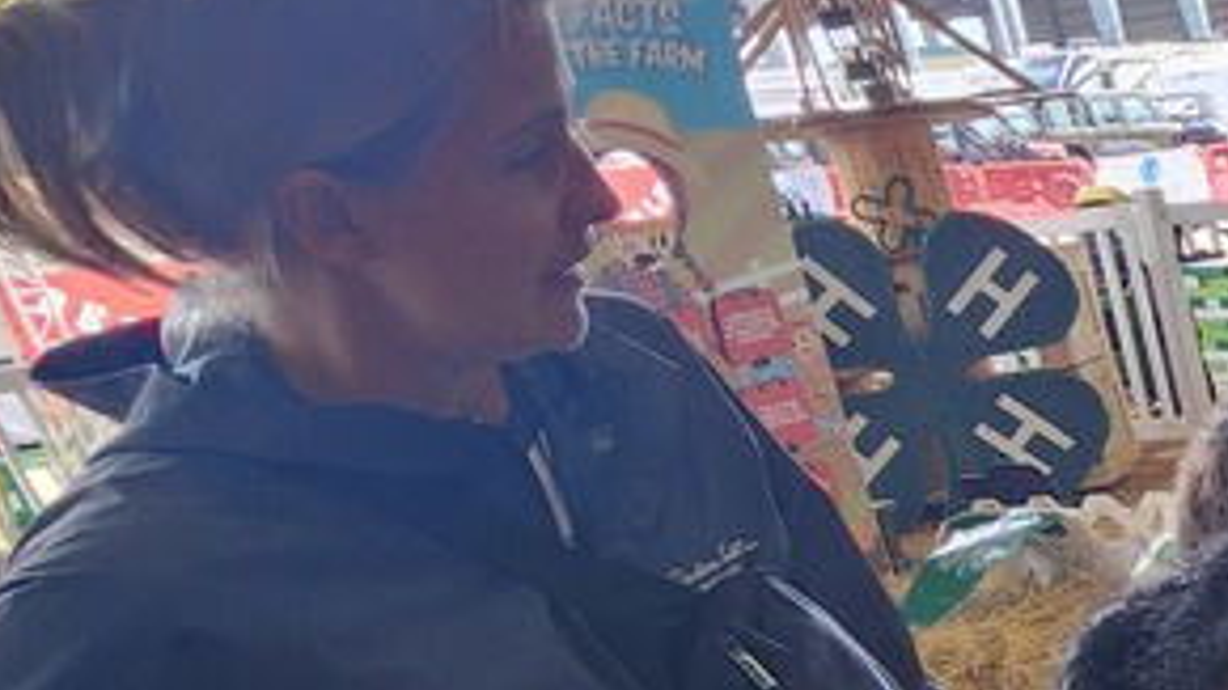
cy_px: 660
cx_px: 1876
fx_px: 1628
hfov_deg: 27.3
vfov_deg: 23.1
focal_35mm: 50
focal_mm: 2.2
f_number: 2.2
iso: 64
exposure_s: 1/120
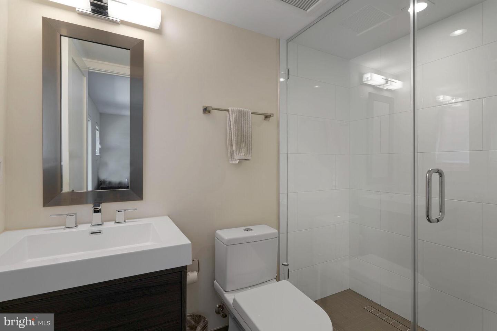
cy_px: 166
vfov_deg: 68.9
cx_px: 248
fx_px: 242
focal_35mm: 18
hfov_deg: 91.6
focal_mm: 17.5
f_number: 8
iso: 200
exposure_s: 1/2
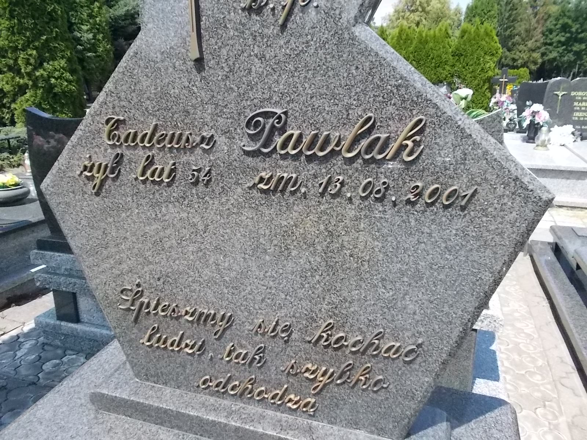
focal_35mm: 26
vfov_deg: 53.1
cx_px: 294
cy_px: 220
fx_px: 441
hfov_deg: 67.3
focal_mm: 4.6
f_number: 8
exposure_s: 1/400
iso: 400
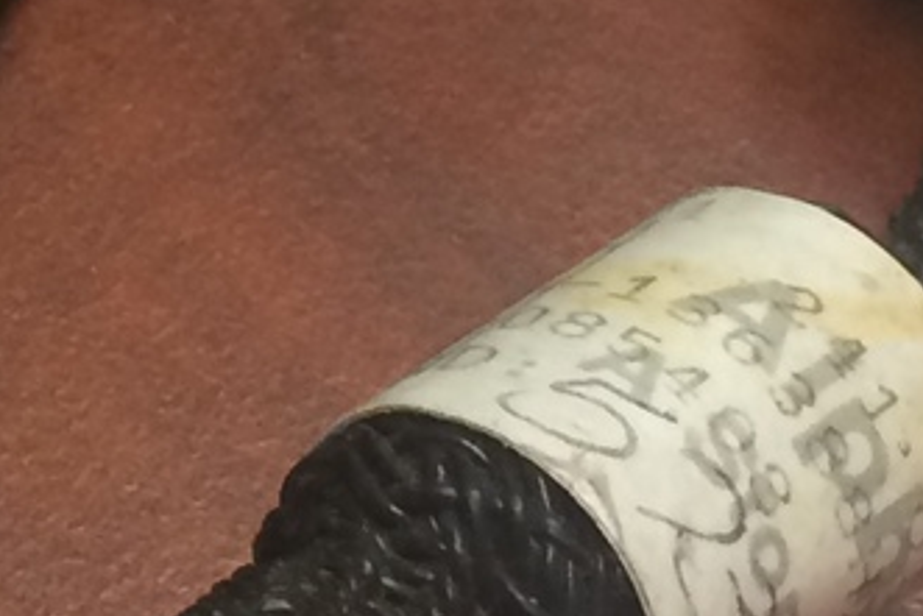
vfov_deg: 7.0
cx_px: -455
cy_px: -443
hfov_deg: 10.3
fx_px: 4950
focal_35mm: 193
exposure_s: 1/30
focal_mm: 4.12
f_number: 2.2
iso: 100
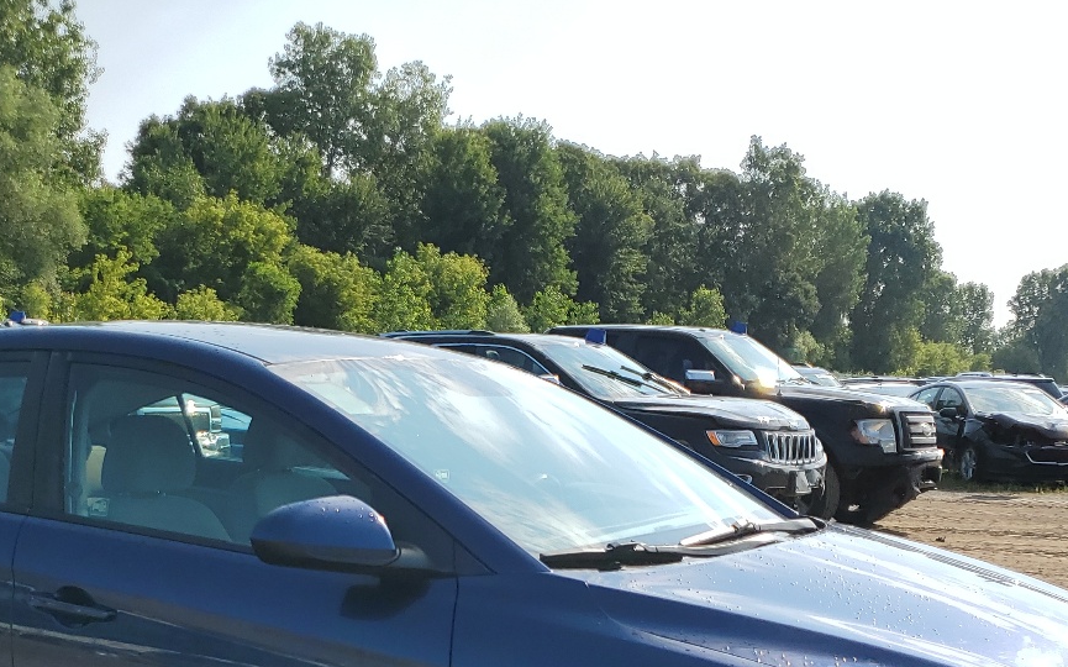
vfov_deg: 23.7
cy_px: 736
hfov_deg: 39.3
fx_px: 1484
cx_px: 404
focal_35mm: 51
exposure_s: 1/3333
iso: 50
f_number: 1.5
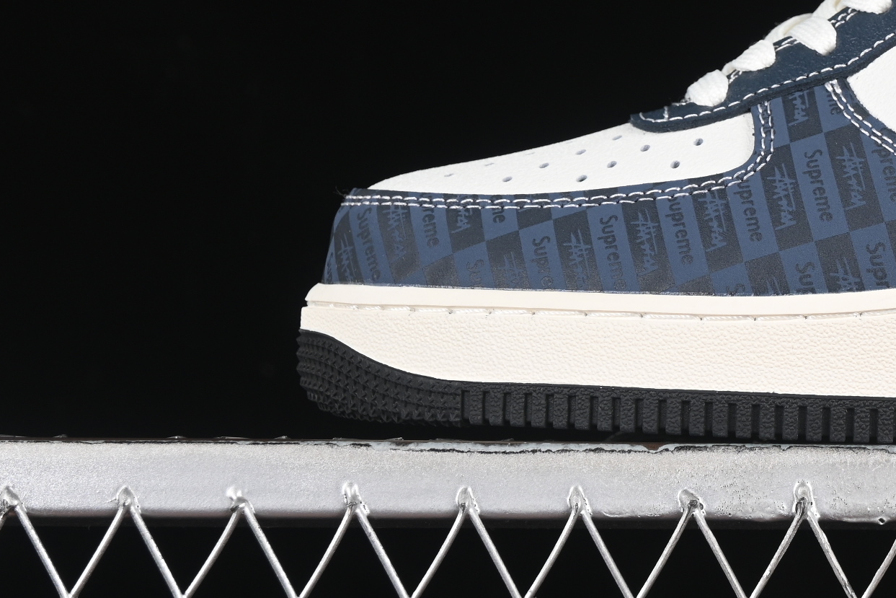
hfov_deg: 12.0
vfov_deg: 8.1
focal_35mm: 168
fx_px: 4182
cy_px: 30
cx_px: 970
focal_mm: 50
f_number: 7.1
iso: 160
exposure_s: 1/60
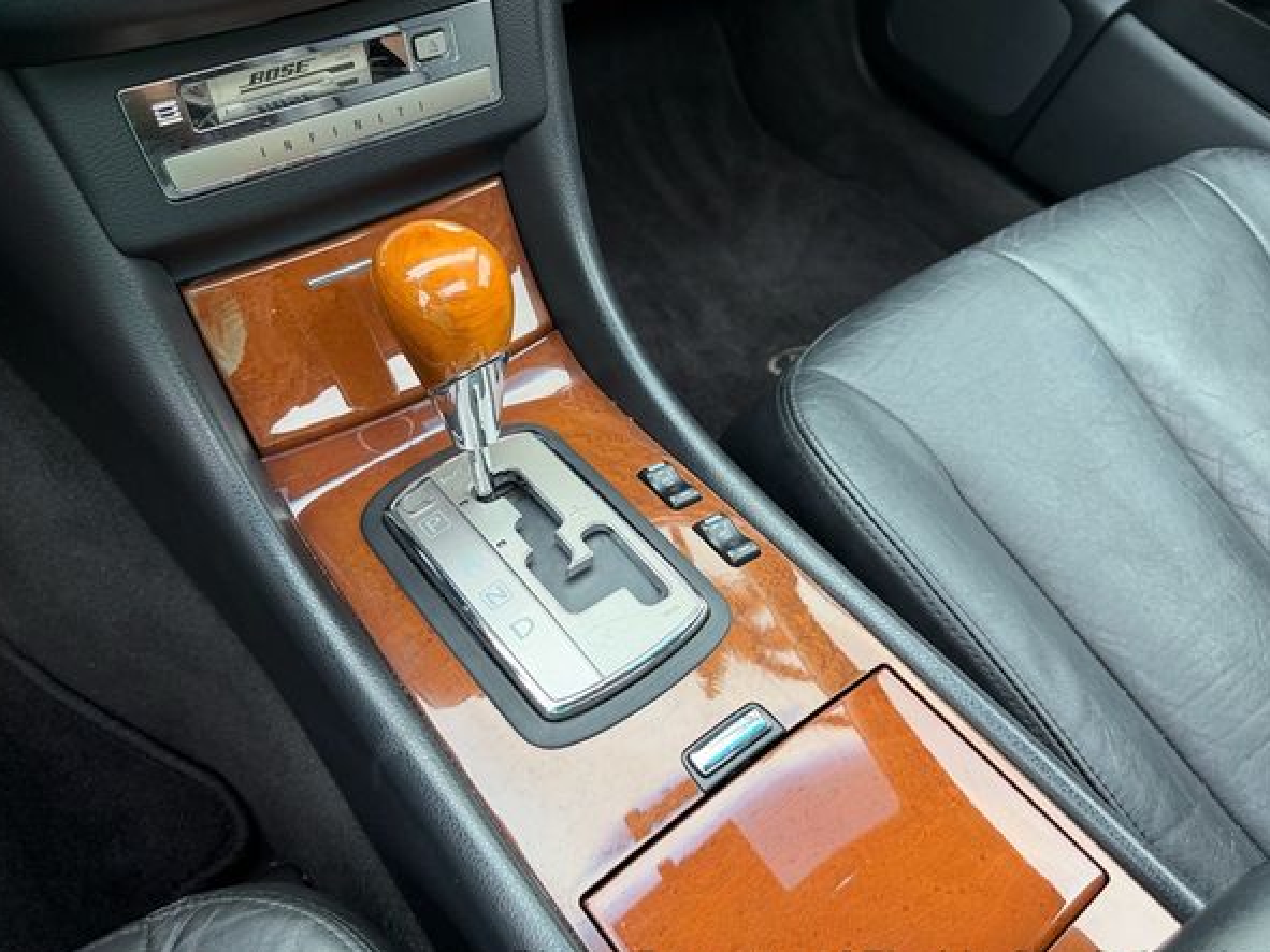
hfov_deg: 67.3
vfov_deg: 53.0
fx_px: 954
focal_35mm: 26
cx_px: 662
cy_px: 499
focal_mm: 6.76
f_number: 1.78
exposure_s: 1/80
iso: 200
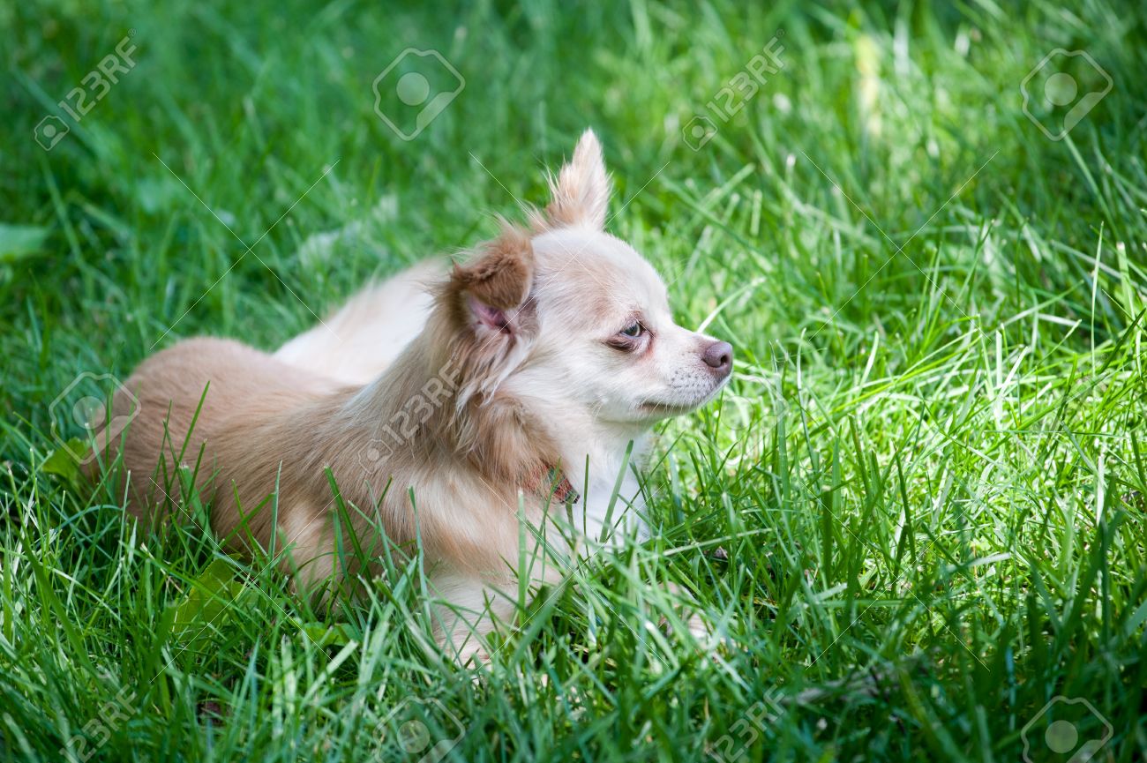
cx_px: 574
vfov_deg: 6.9
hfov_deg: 10.3
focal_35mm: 200
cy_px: 382
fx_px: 6368
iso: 200
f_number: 5
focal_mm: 200
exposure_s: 1/160
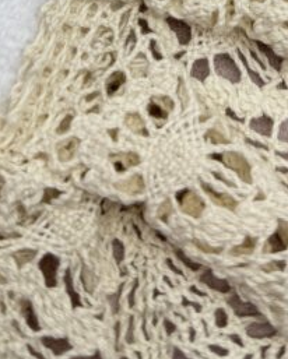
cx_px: 232
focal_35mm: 91
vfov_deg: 17.3
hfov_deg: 16.8
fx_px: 968
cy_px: -281
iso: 80
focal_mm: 6.76
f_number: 1.78
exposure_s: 1/802
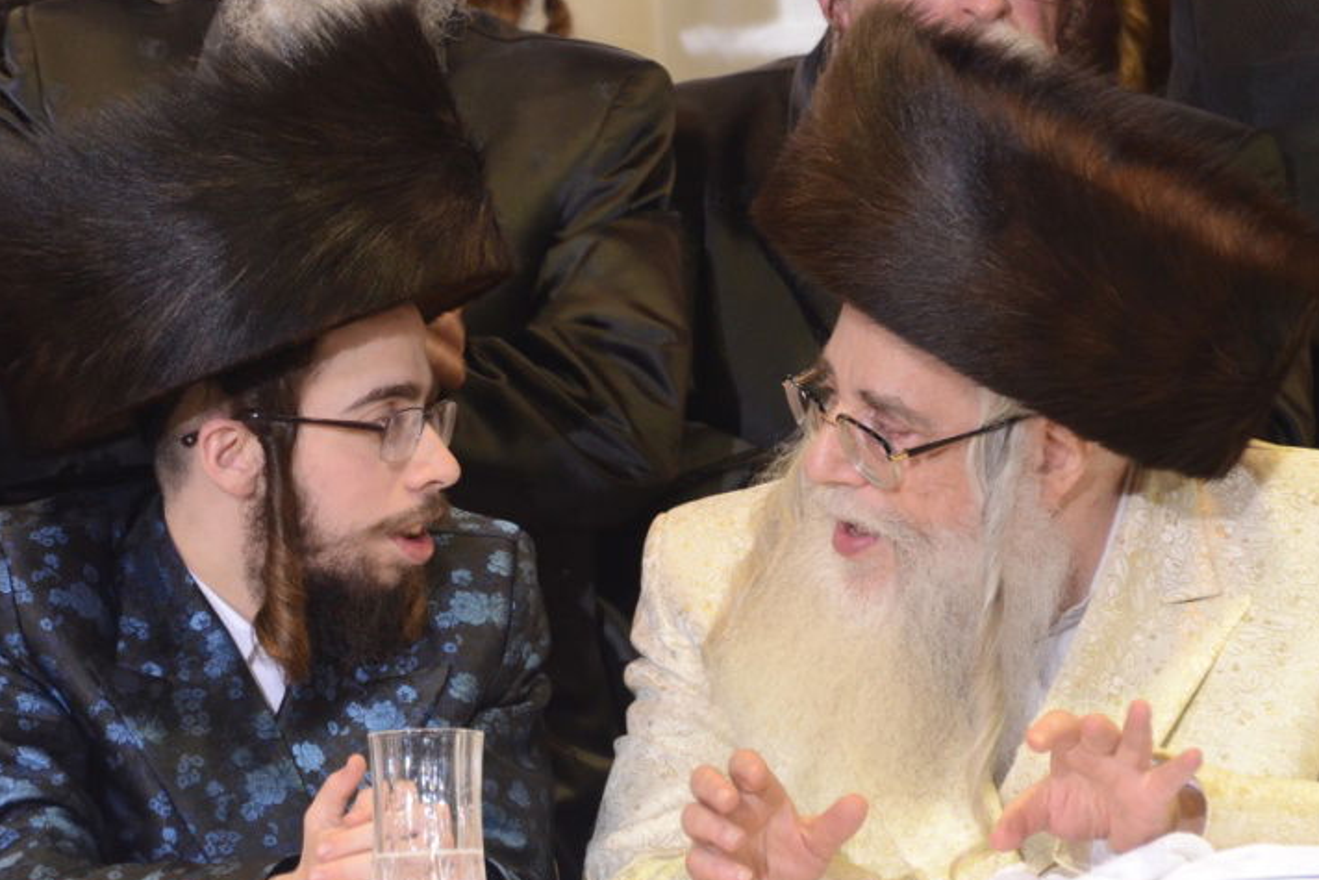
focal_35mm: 495
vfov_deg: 2.8
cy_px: 484
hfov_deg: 4.2
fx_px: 18139
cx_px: 648
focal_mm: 230
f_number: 5.6
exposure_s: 1/100
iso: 1250
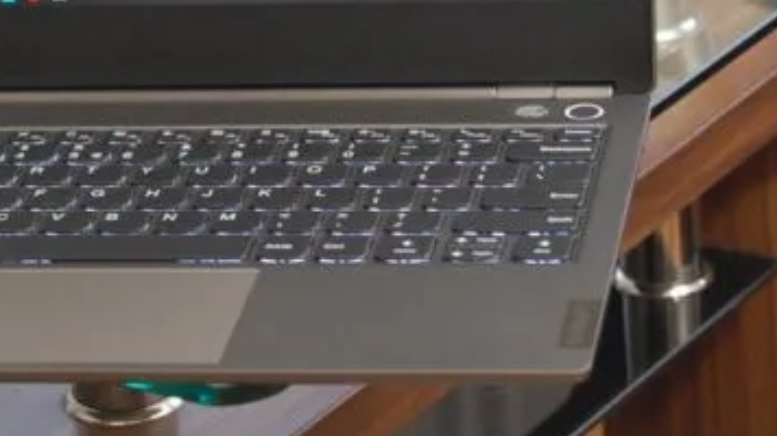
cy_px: -41
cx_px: 172
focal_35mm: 175
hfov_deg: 12.3
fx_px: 3606
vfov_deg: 6.9
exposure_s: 1/10
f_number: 5.6
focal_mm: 55
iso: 800
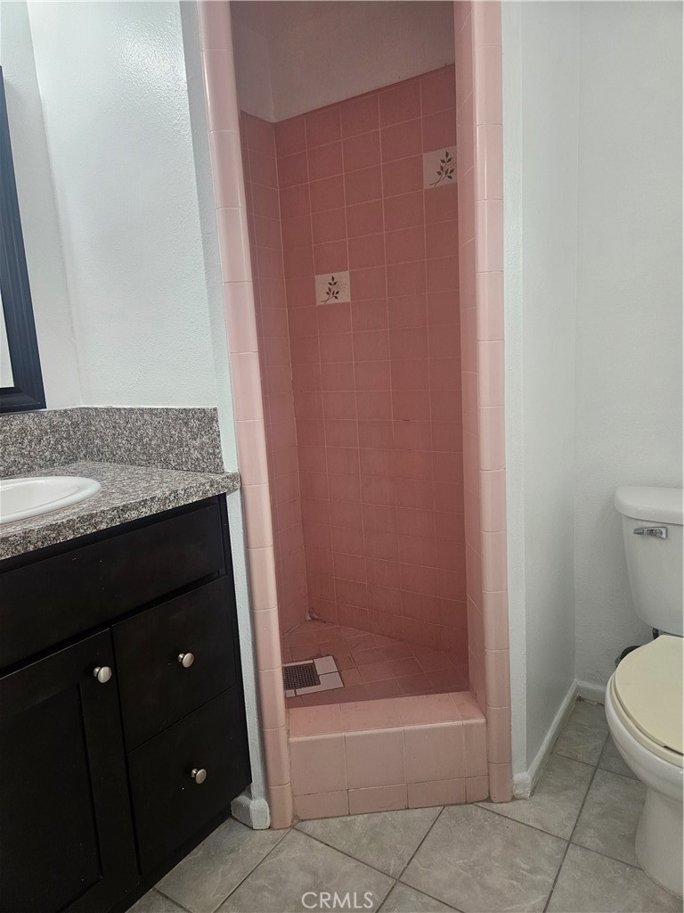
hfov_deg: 58.9
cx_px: 342
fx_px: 606
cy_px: 456
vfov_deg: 73.9
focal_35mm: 23
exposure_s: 1/120
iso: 160
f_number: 1.8
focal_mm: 5.4
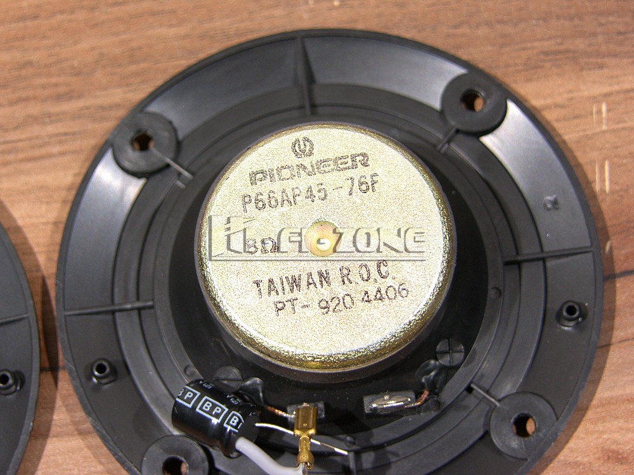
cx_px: 317
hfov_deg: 21.8
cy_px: 238
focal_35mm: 90
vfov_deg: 16.4
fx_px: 1648
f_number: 3.2
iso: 100
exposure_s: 1/100
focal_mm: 23.2
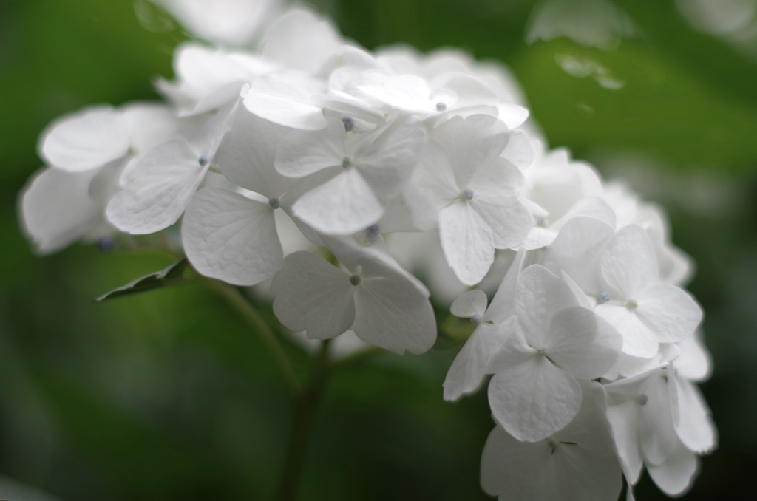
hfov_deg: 27.0
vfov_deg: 18.1
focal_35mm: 75
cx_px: 378
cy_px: 250
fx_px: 1574
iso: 125
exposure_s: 1/250
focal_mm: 50
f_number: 2
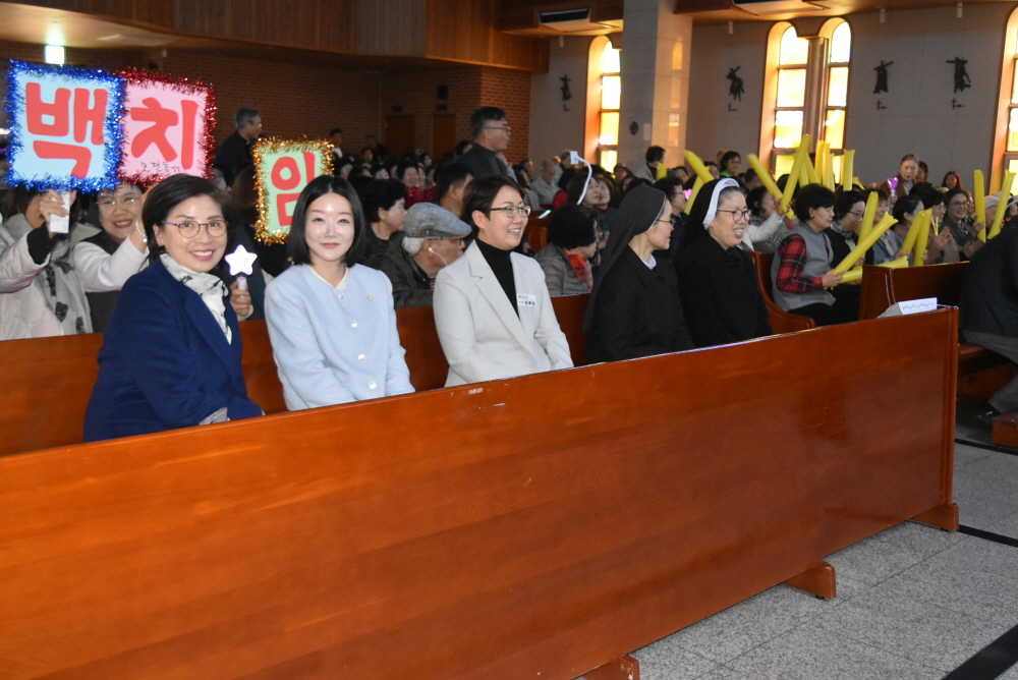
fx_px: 1061
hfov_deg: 51.3
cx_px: 509
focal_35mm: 38
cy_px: 340
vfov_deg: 35.5
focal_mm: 25
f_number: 4
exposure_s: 1/60
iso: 4000
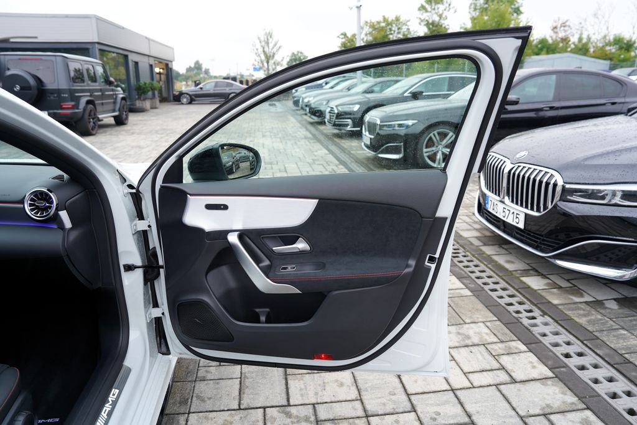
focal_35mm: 24
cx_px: 318
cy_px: 212
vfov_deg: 53.1
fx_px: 425
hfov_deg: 73.7
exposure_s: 1/60
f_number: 4
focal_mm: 24
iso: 160
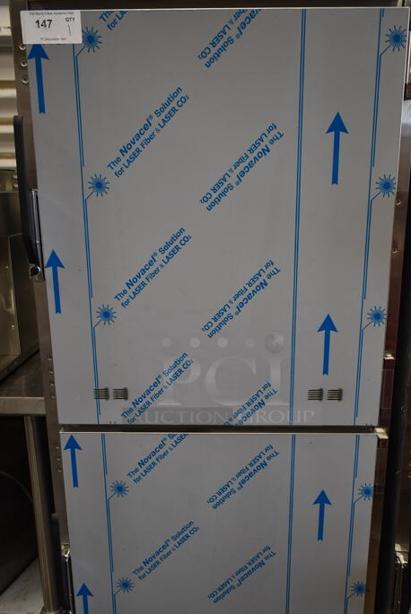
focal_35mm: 36
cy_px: 380
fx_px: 615
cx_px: 223
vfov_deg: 52.6
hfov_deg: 36.9
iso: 360
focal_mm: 18
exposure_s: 1/30
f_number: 3.5
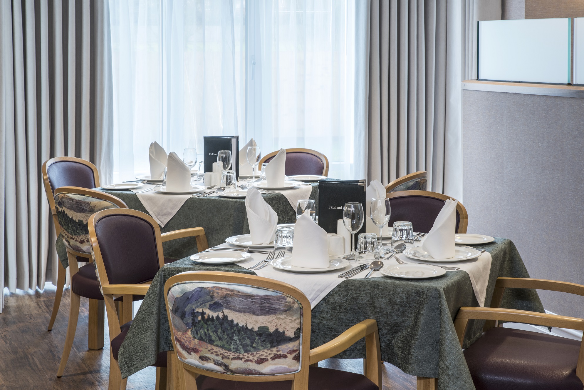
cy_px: 195
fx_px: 1298
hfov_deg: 25.4
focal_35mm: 80
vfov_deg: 17.1
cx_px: 292
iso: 125
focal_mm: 80
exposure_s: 1/2.5
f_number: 16
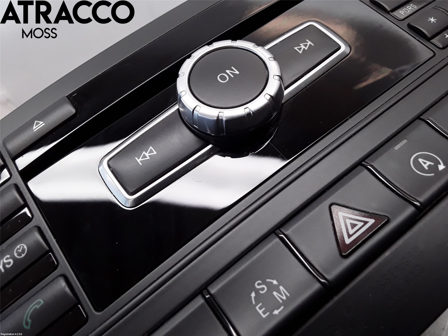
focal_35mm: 28
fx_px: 362
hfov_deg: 63.4
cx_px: 224
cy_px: 168
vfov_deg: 49.7
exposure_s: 1/118
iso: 100
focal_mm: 2.91
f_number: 1.9
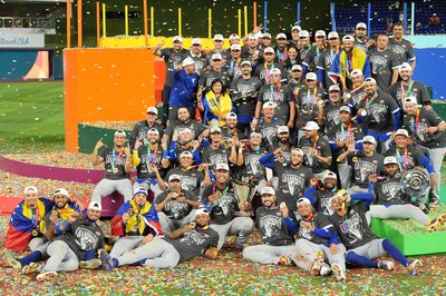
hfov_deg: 28.9
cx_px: 223
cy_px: 148
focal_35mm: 70
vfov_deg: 19.4
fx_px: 866
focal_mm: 70
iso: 2500
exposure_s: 1/640
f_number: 5.6
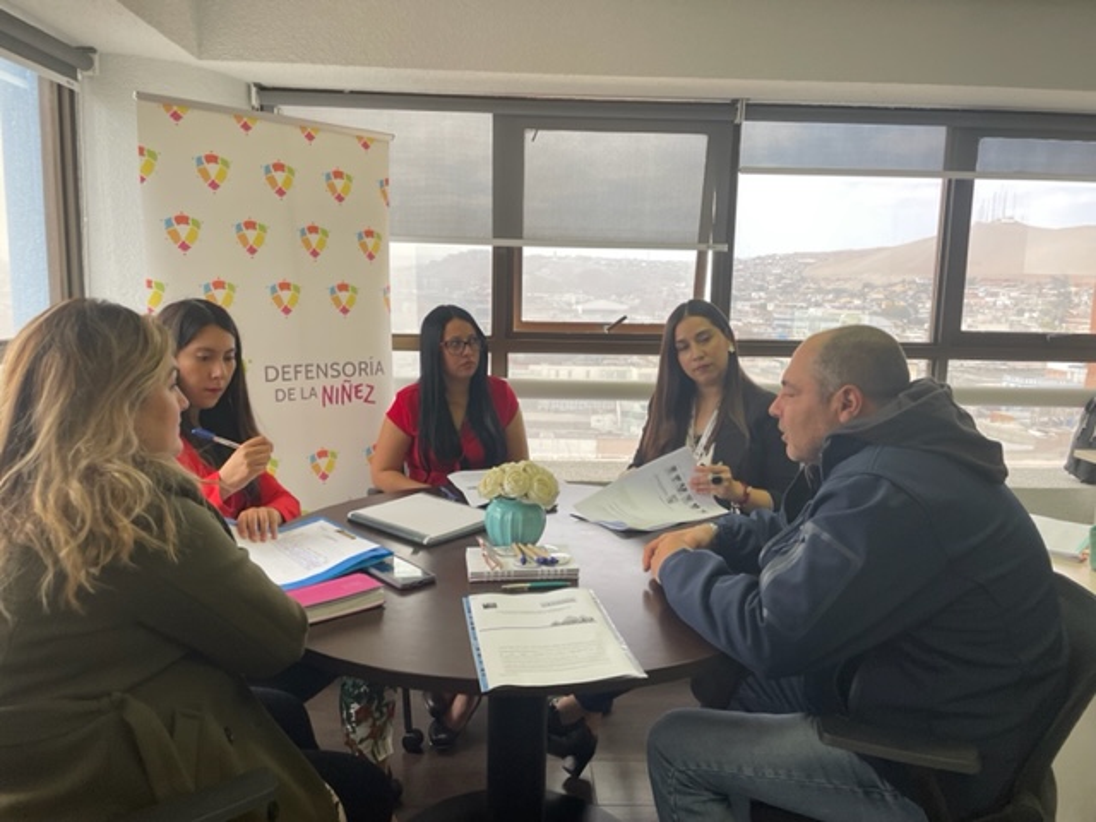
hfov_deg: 67.3
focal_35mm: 26
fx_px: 823
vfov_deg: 53.1
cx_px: 548
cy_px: 411
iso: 125
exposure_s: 1/121
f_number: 1.6
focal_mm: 4.2
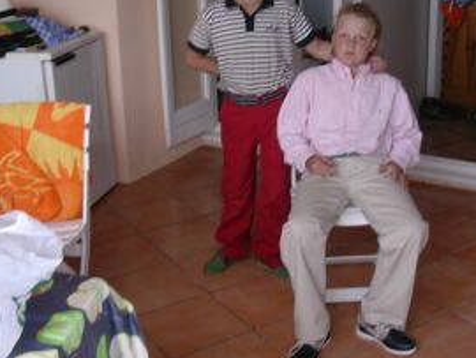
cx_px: 330
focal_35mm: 54
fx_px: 743
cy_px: 145
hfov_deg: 35.1
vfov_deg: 27.0
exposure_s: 1/33.9
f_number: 2.7
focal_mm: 5.6
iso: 70
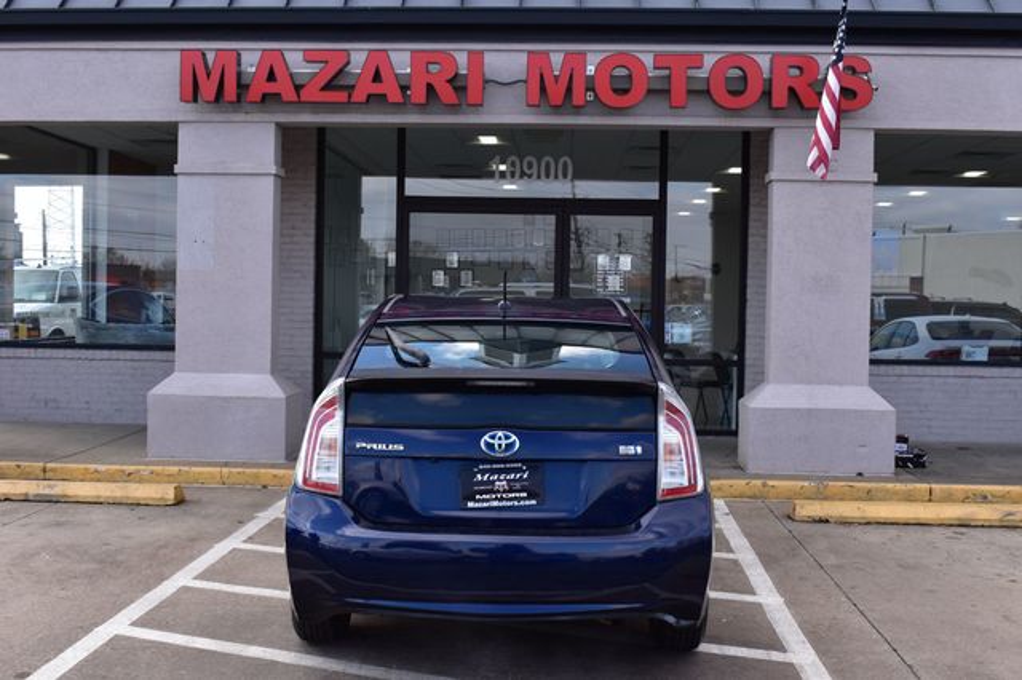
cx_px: 511
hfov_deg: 47.9
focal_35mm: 40
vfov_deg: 33.0
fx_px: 1149
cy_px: 340
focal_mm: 27
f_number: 10
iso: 400
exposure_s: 1/250
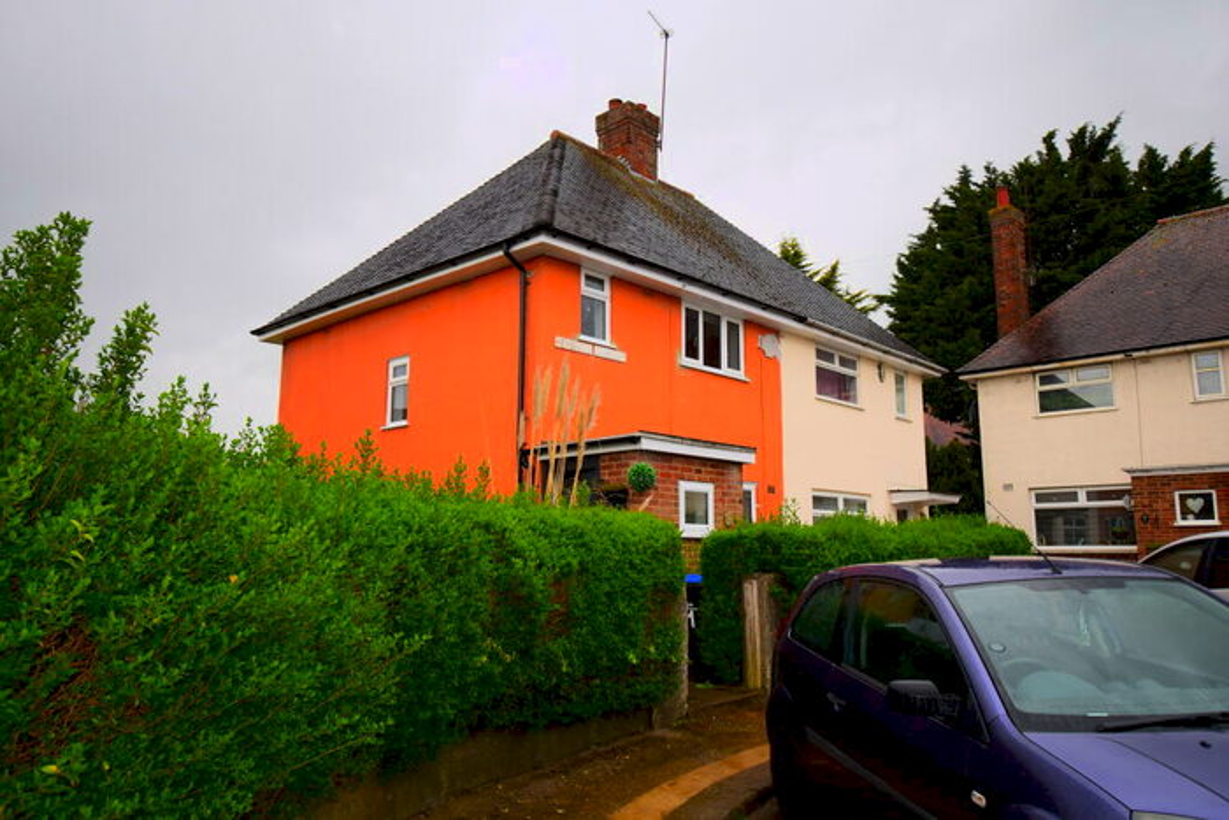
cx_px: 614
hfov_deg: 70.4
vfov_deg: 50.4
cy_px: 410
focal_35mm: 26
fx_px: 871
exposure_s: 1/125
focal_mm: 17
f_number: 5.6
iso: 110
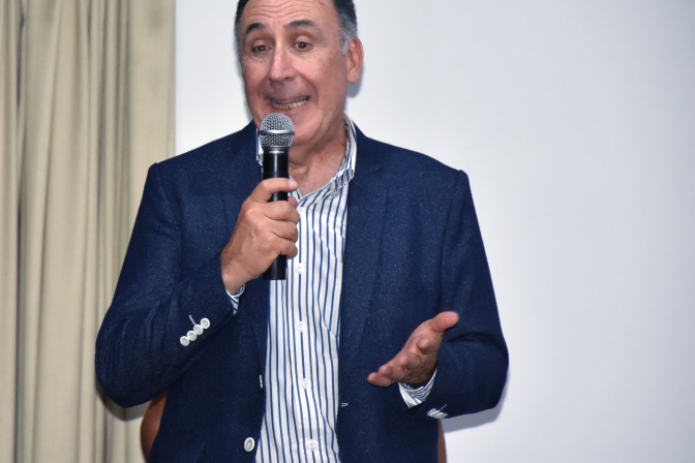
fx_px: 6177
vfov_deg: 4.3
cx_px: 169
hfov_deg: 6.4
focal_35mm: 320
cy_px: 220
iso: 800
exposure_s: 1/60
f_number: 5.6
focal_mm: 140
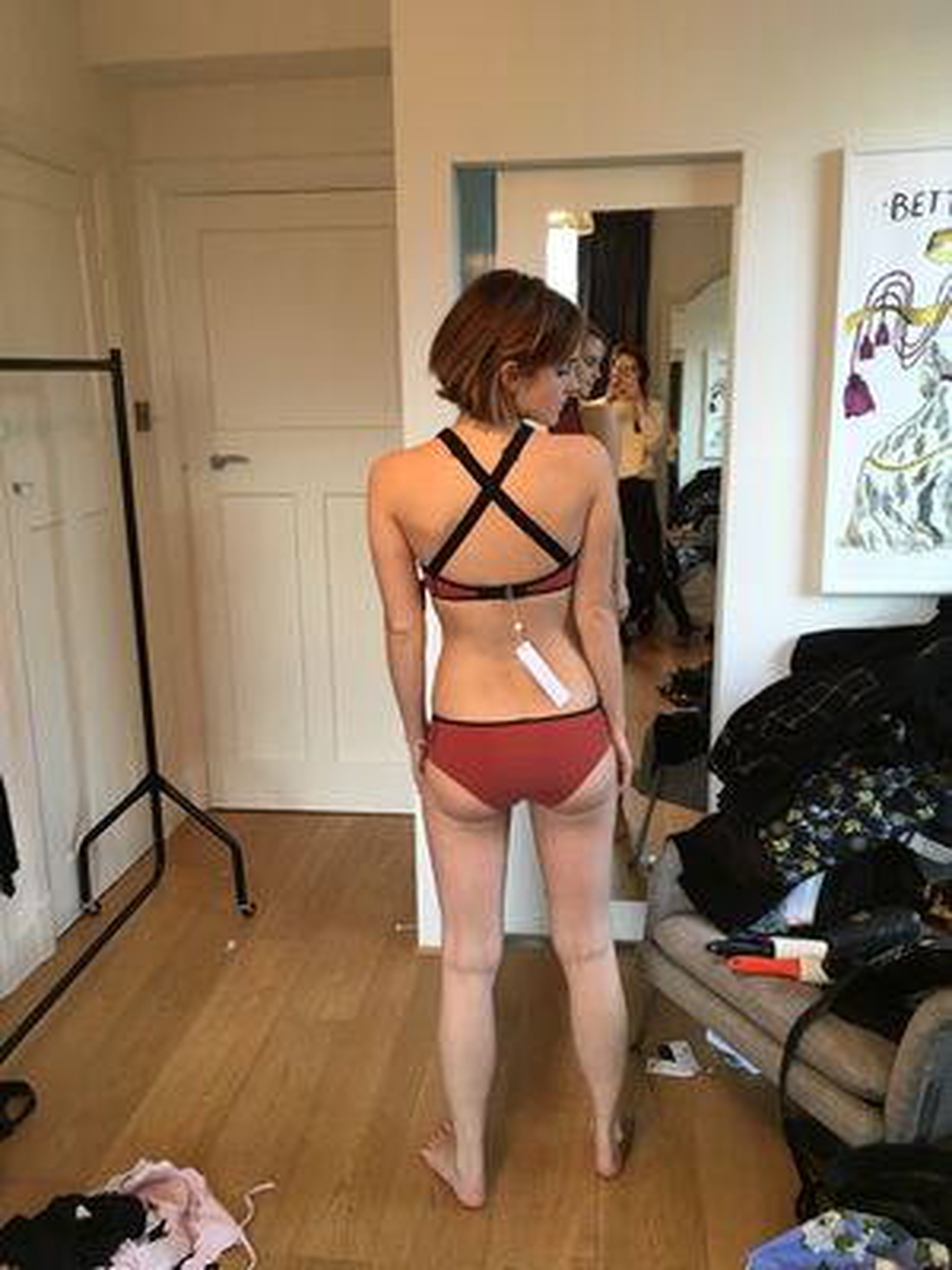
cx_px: 476
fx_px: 1063
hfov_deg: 48.2
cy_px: 635
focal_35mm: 29
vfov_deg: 61.7
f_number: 2.2
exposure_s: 1/33
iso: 64
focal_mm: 4.15
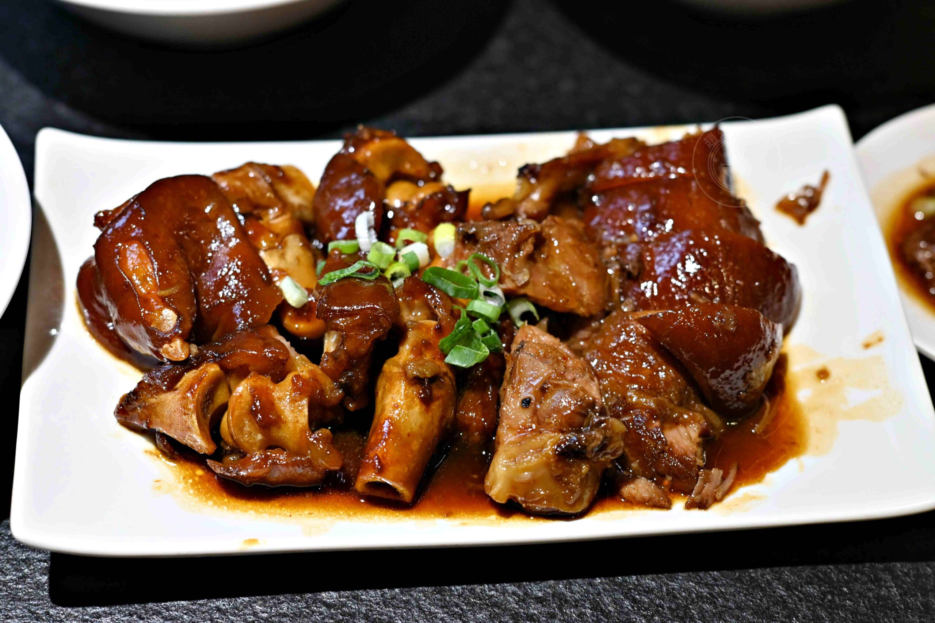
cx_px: 468
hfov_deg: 27.0
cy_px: 312
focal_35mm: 75
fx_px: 1948
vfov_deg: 18.2
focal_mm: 50
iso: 400
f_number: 2.8
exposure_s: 1/200
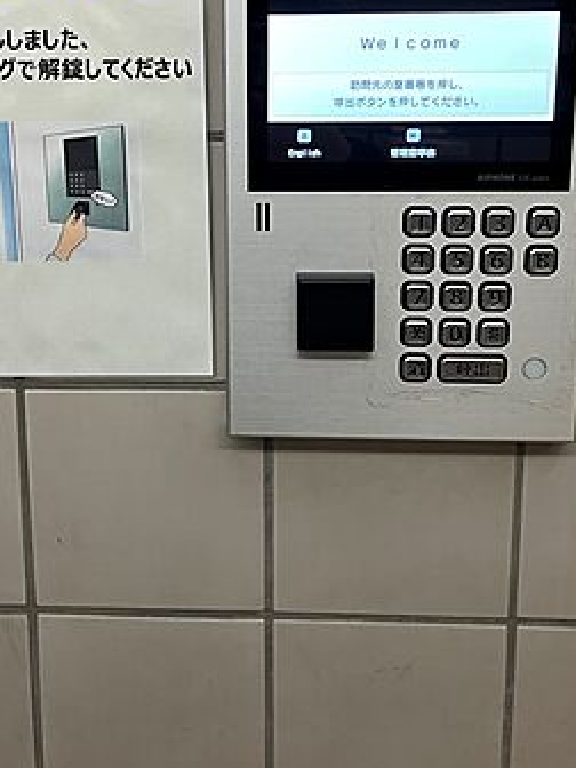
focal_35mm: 40
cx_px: 247
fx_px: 887
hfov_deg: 35.9
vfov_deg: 45.8
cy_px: 231
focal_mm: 3.99
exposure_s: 1/50
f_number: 1.8
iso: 125
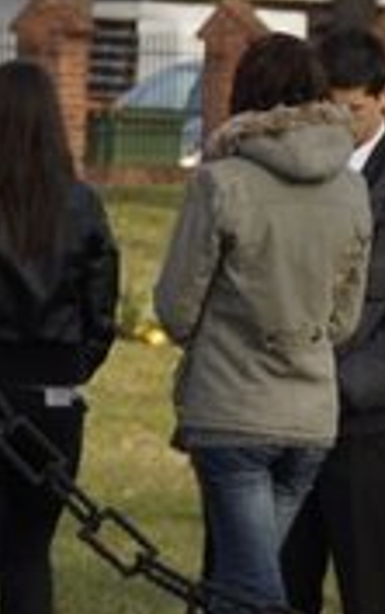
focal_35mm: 392
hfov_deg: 3.3
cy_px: 323
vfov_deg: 5.4
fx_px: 6565
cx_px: 867
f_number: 7.1
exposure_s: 1/125
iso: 100
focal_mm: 70
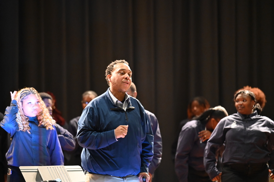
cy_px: 91
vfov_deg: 6.9
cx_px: 137
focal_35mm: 200
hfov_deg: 10.3
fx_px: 1522
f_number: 2.8
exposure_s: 1/125
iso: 10000
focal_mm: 200
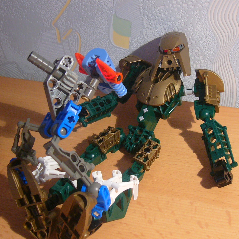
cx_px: 128
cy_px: 121
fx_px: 422
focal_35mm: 54
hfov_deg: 31.6
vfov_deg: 31.6
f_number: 3.2
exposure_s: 1/15
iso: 200
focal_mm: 7.5
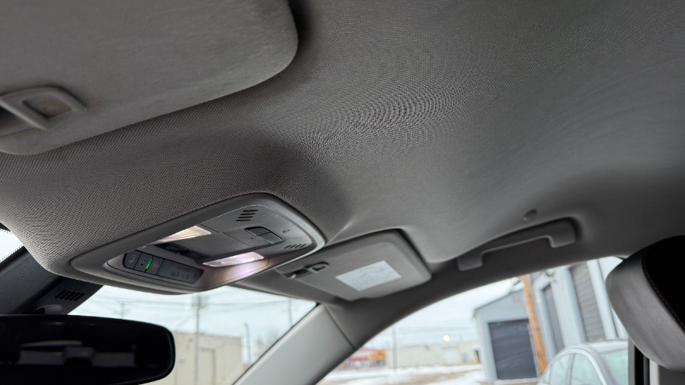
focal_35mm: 27
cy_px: 180
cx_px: 345
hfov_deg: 69.9
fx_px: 490
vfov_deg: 42.9
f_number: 1.78
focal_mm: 6.76
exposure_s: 1/237
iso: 160
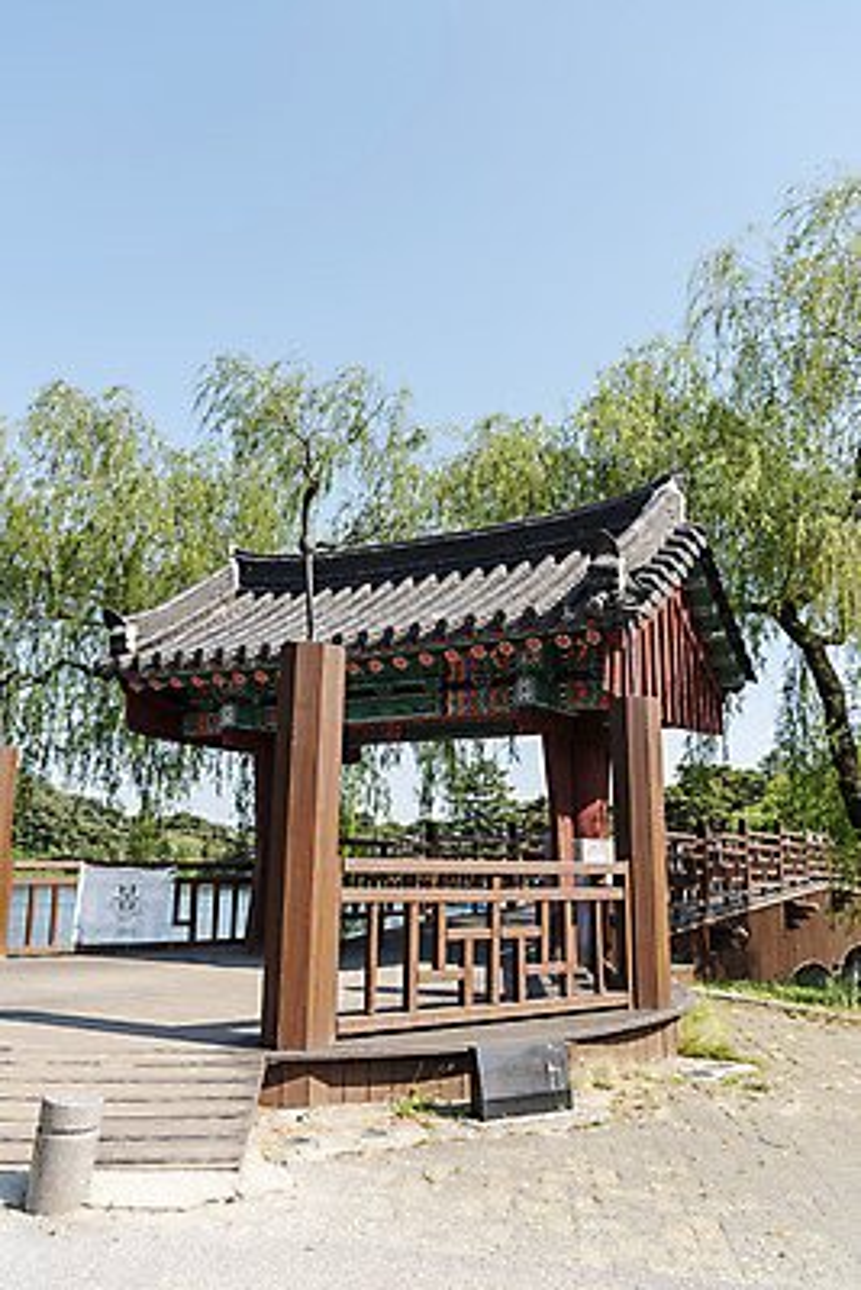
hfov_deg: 42.4
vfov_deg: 60.3
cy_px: 645
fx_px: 1111
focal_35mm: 31
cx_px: 430
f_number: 6.3
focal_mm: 31
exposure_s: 1/400
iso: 100
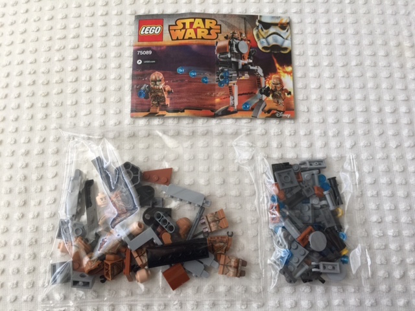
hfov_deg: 61.7
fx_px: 348
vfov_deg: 48.2
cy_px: 156
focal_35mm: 29
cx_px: 208
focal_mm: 4.15
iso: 40
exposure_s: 1/30
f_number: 2.2
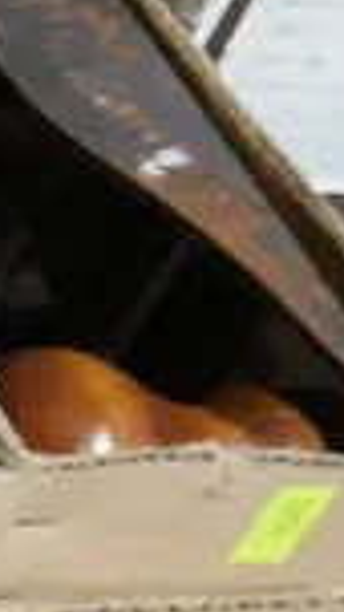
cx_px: -1643
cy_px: -180
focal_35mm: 207
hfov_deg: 4.5
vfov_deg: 10.2
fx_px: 3355
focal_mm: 14
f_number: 3.5
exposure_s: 1/60
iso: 400
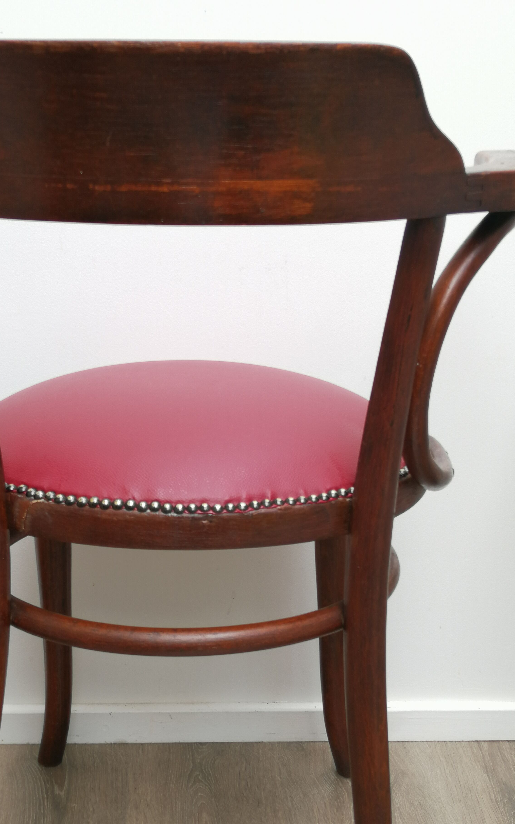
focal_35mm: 48
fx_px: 1078
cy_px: 456
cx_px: 203
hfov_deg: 26.8
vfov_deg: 41.8
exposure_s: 1/254
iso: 50
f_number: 1.8
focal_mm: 3.95
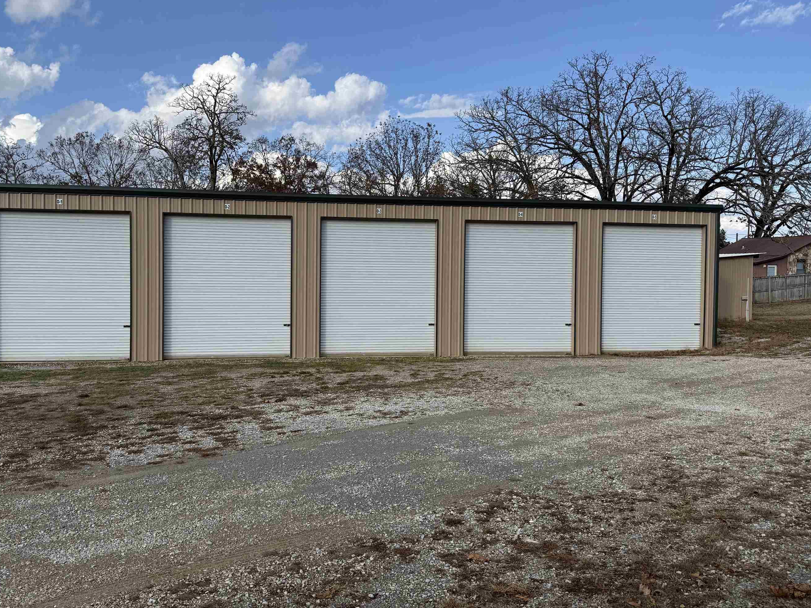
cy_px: 283
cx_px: 351
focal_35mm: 28
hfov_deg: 63.2
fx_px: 656
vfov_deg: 49.7
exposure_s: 1/4167
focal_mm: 6.76
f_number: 1.78
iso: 80
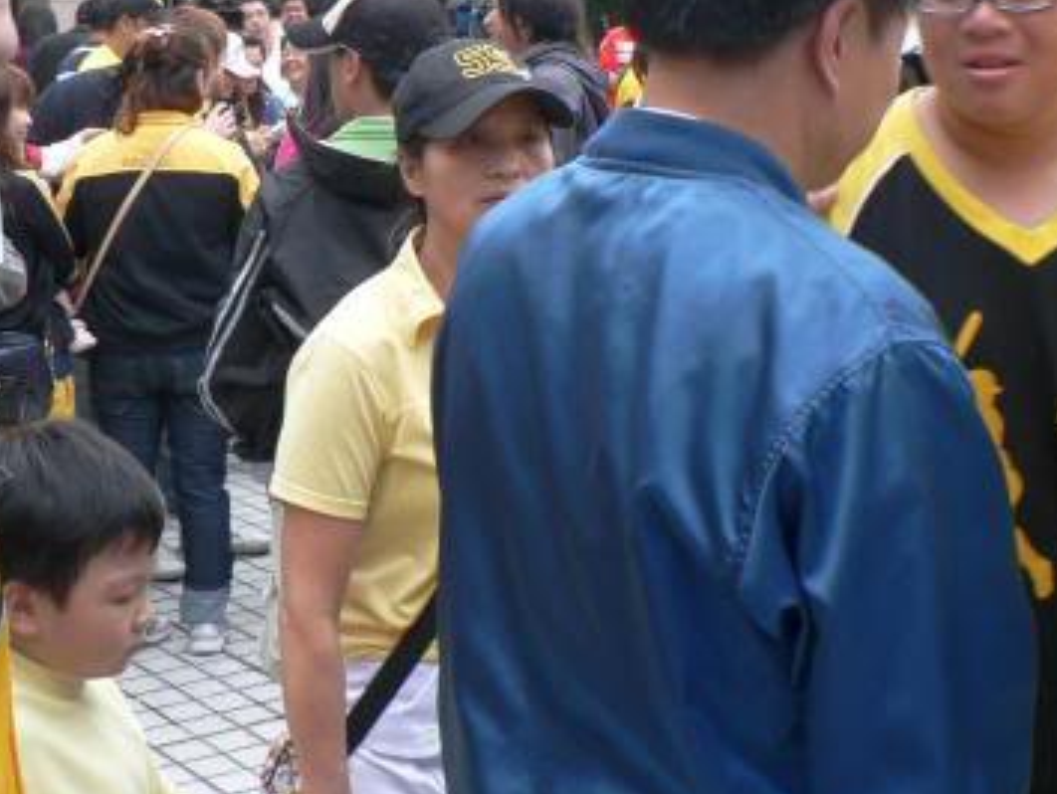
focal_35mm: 61
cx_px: 493
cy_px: 254
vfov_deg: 23.9
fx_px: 1864
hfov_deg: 31.7
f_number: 2.8
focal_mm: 6
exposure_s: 1/40
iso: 80
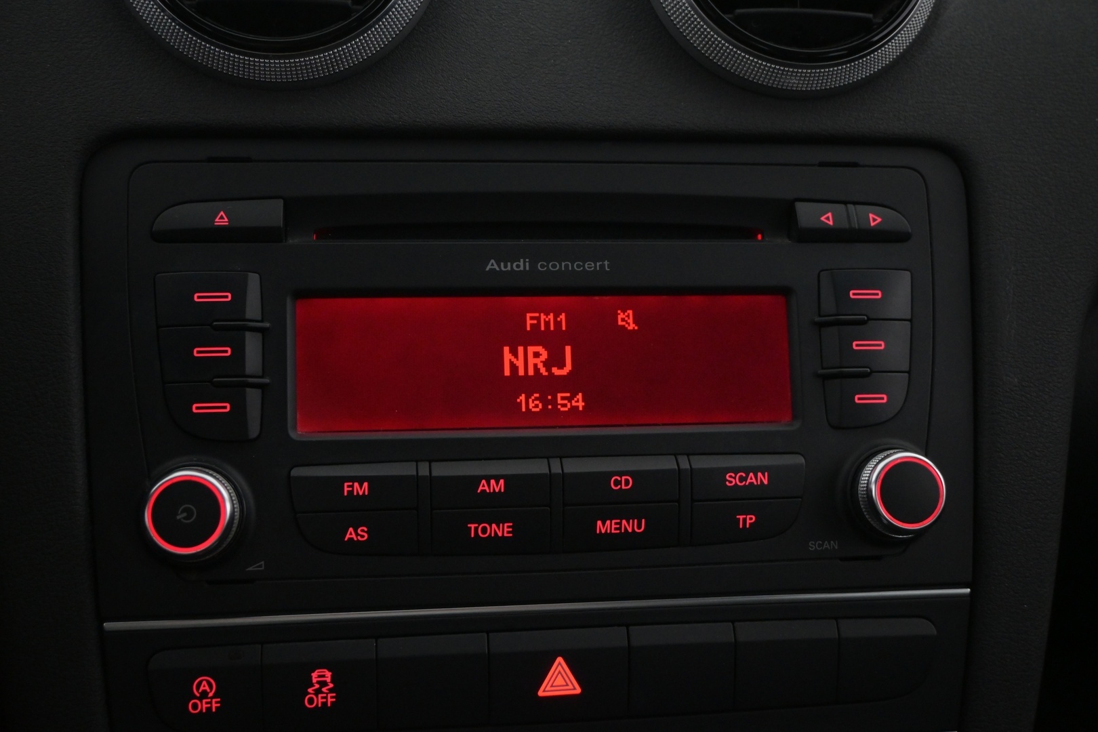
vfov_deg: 35.5
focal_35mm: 38
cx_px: 549
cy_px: 366
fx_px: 1144
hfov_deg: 51.3
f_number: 4.2
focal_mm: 25
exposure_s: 1/80
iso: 2500
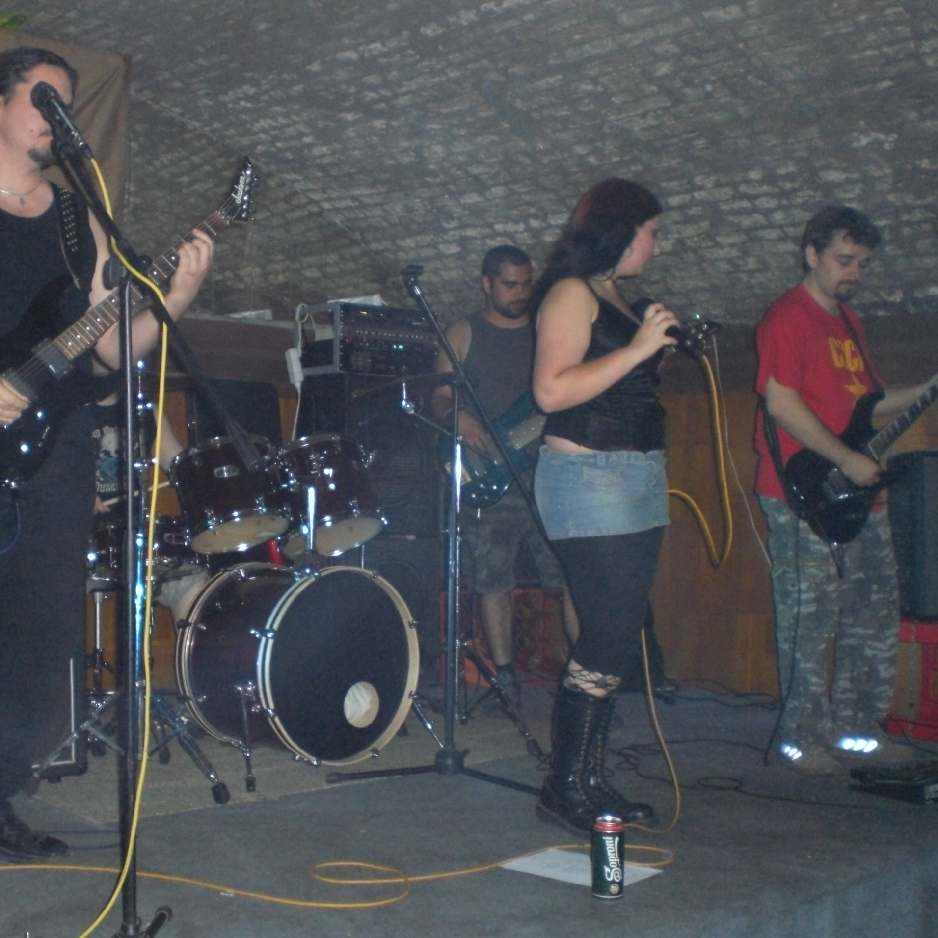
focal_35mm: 45
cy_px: 468
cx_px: 349
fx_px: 1380
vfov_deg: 37.6
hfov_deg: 37.3
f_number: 3.1
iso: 200
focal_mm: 6.3
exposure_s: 1/30
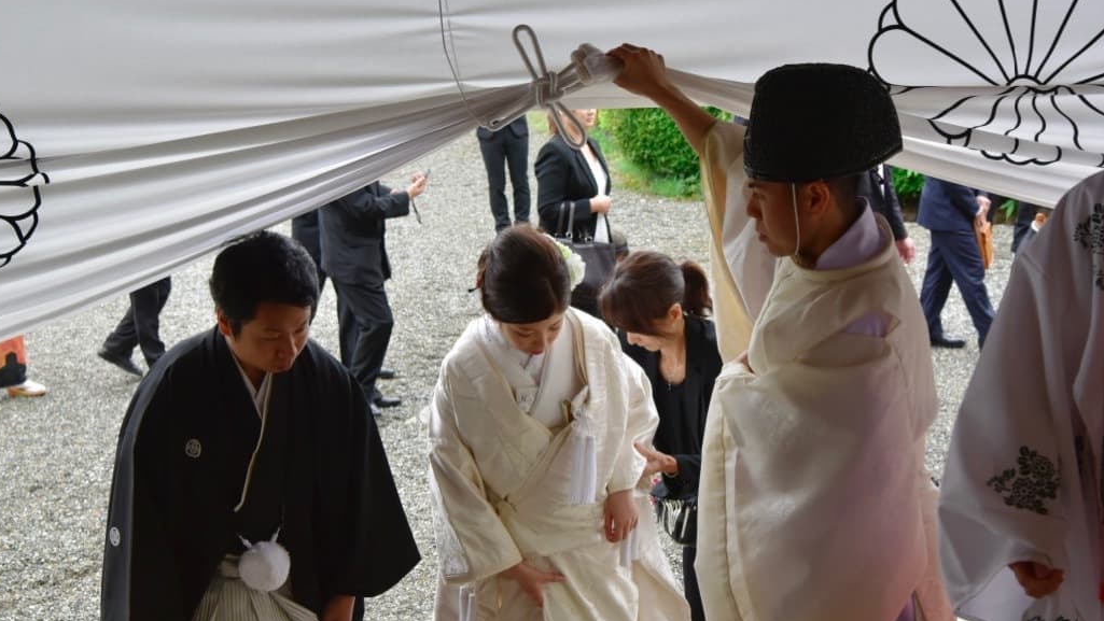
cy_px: 359
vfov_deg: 22.6
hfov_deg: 39.2
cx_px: 549
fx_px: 1552
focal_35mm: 53
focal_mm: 48
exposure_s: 1/160
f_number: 8
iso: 2000
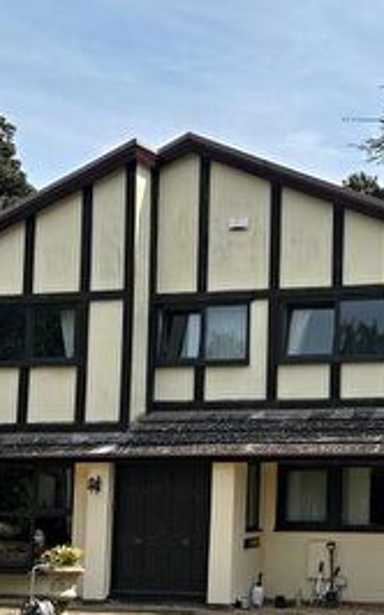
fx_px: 1123
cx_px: 428
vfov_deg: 30.5
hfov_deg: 18.6
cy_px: 380
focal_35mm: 67
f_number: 1.78
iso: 80
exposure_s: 1/4762
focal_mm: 6.86
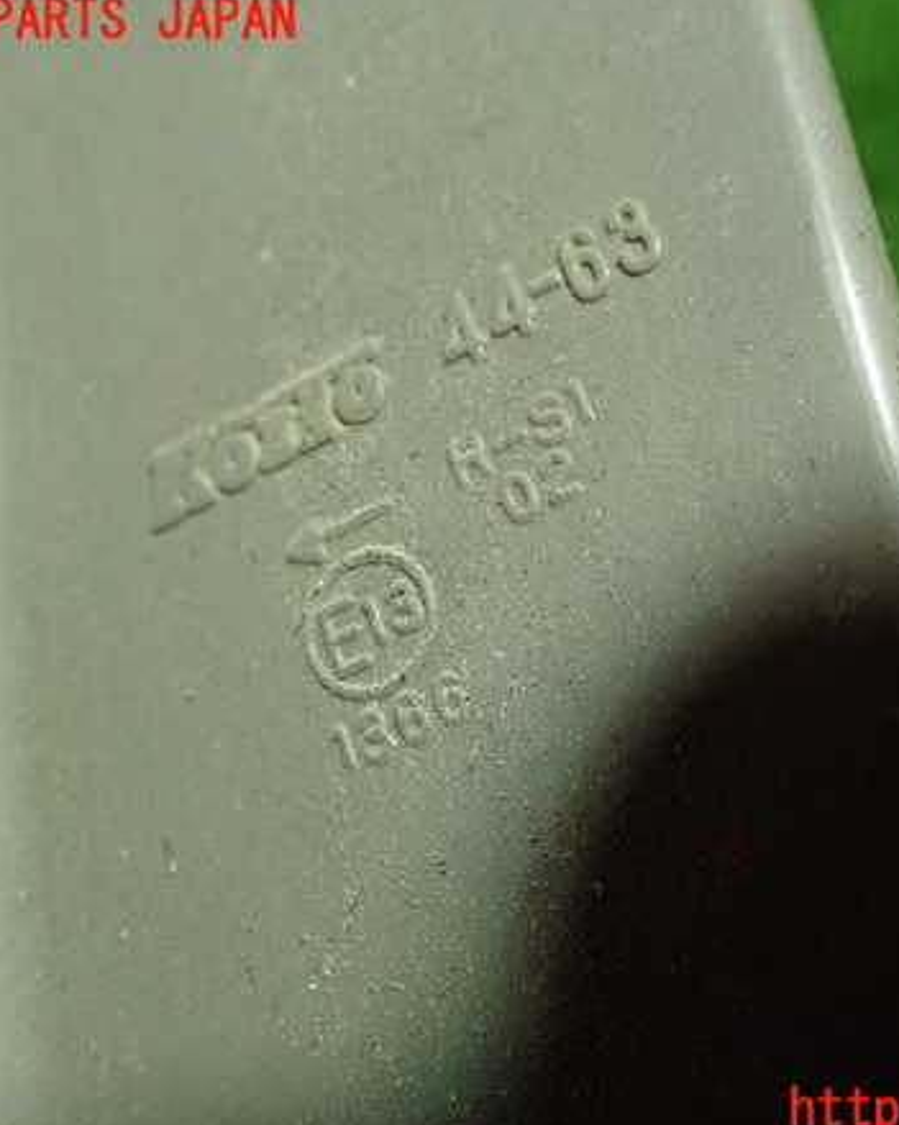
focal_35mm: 40
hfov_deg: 36.9
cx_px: 599
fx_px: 1331
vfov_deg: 45.8
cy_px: 566
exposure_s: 1/100
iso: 800
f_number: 2.3
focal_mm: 5.4
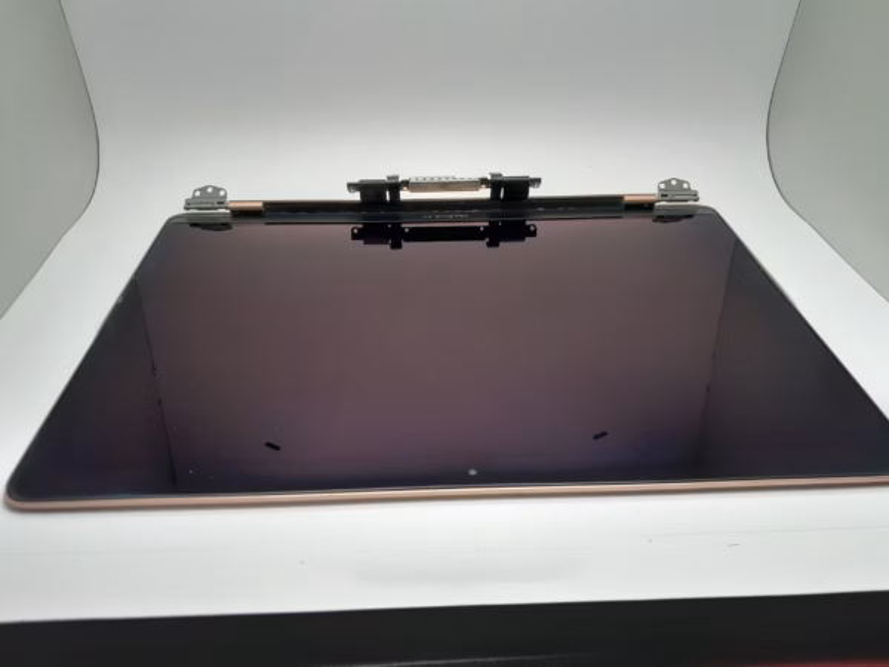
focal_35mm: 27
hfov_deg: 65.3
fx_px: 693
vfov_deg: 51.4
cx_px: 444
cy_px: 334
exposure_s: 1/120
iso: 40
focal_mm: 4
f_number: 1.8
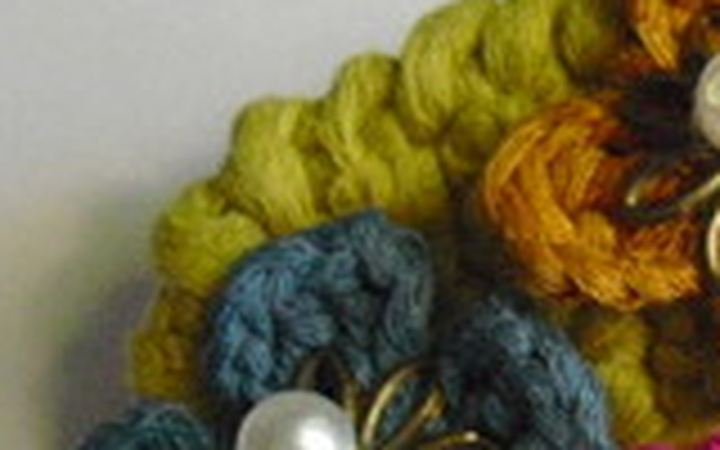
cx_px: 900
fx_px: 2335
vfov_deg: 11.0
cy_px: 358
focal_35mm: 119
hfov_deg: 16.7
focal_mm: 6.3
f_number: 3.1
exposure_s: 1/30
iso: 800
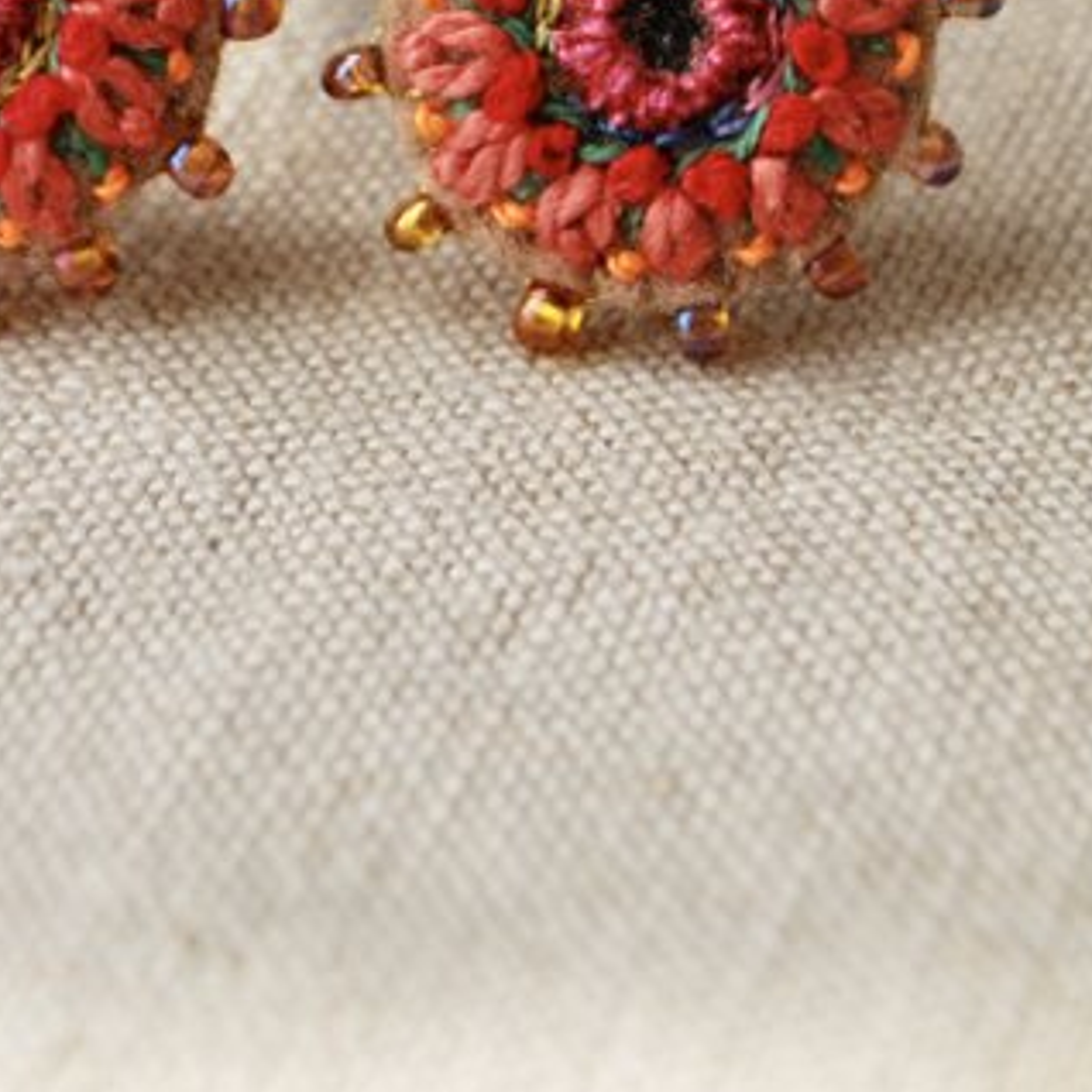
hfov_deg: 10.3
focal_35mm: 169
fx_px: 6032
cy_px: 10
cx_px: 409
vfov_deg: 10.3
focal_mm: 44
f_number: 5.3
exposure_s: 1/60
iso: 200
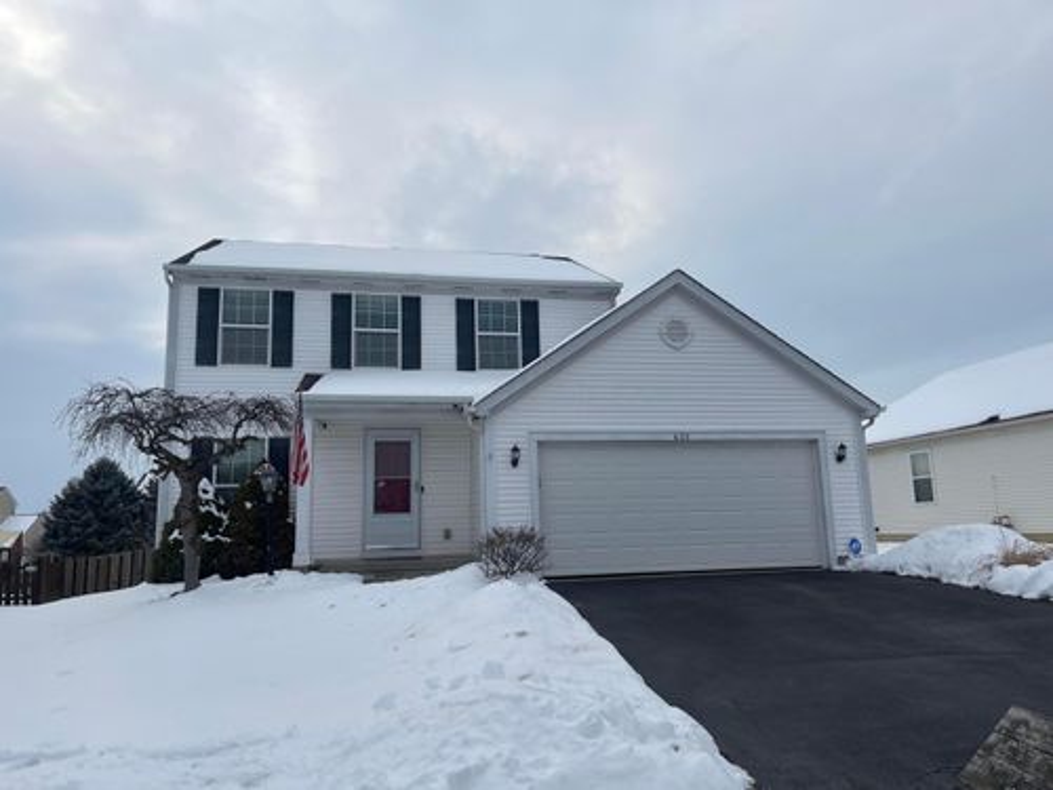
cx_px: 526
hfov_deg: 69.4
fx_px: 760
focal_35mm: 25
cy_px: 395
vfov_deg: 54.9
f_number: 1.6
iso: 32
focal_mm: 5.1
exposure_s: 1/2786
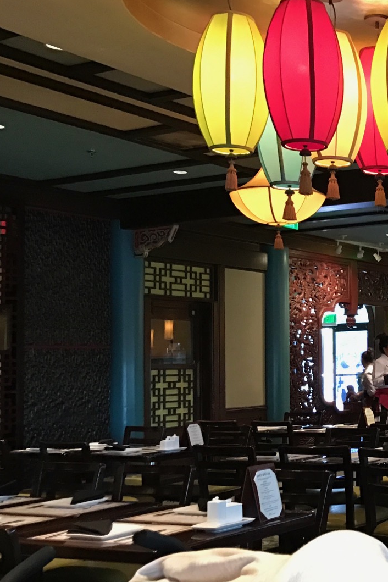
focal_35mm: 55
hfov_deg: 21.9
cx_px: 520
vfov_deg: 36.2
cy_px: 317
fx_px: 889
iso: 100
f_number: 1.8
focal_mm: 3.99
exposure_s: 1/9
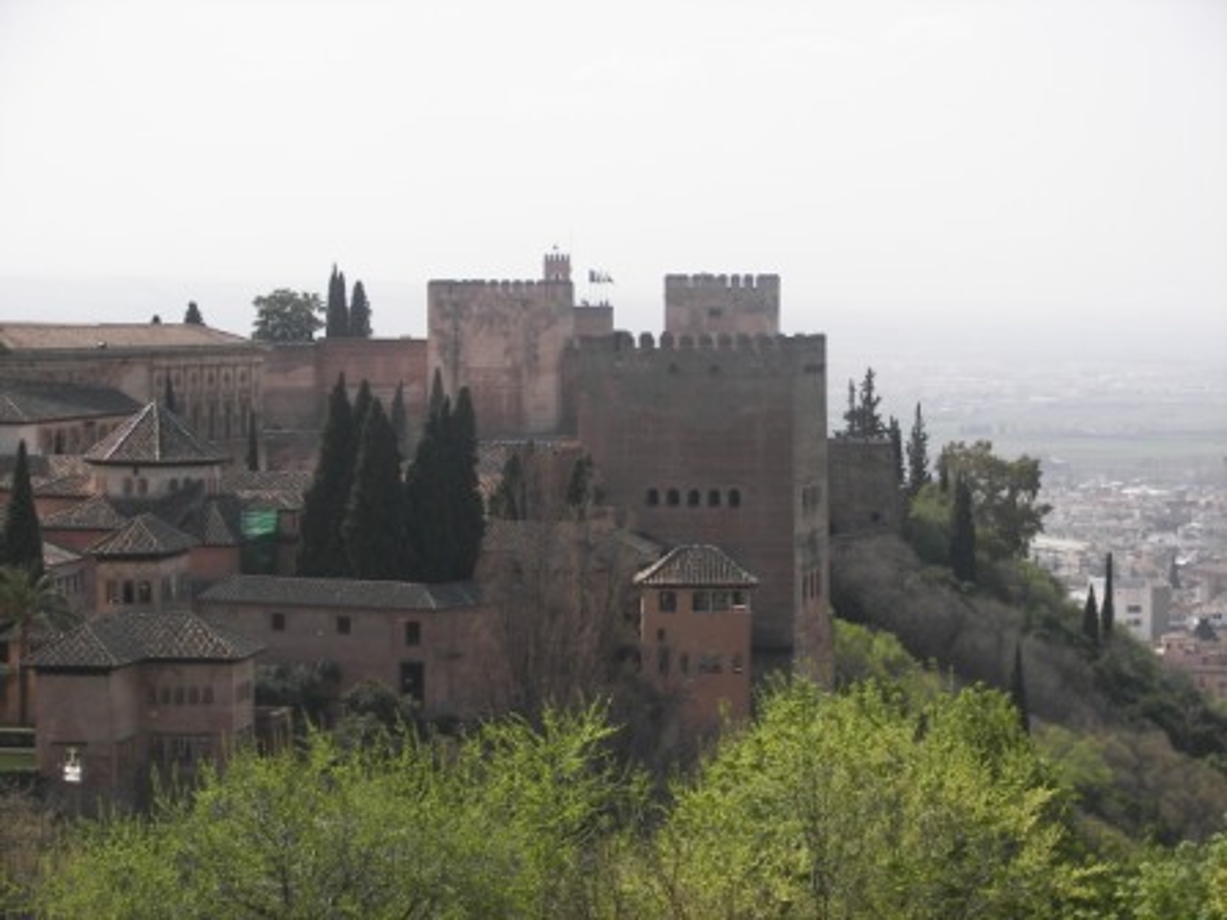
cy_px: 460
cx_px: 614
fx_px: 4147
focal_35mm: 117
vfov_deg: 12.7
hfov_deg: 16.8
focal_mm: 19.5
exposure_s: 1/800
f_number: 3.2
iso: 50
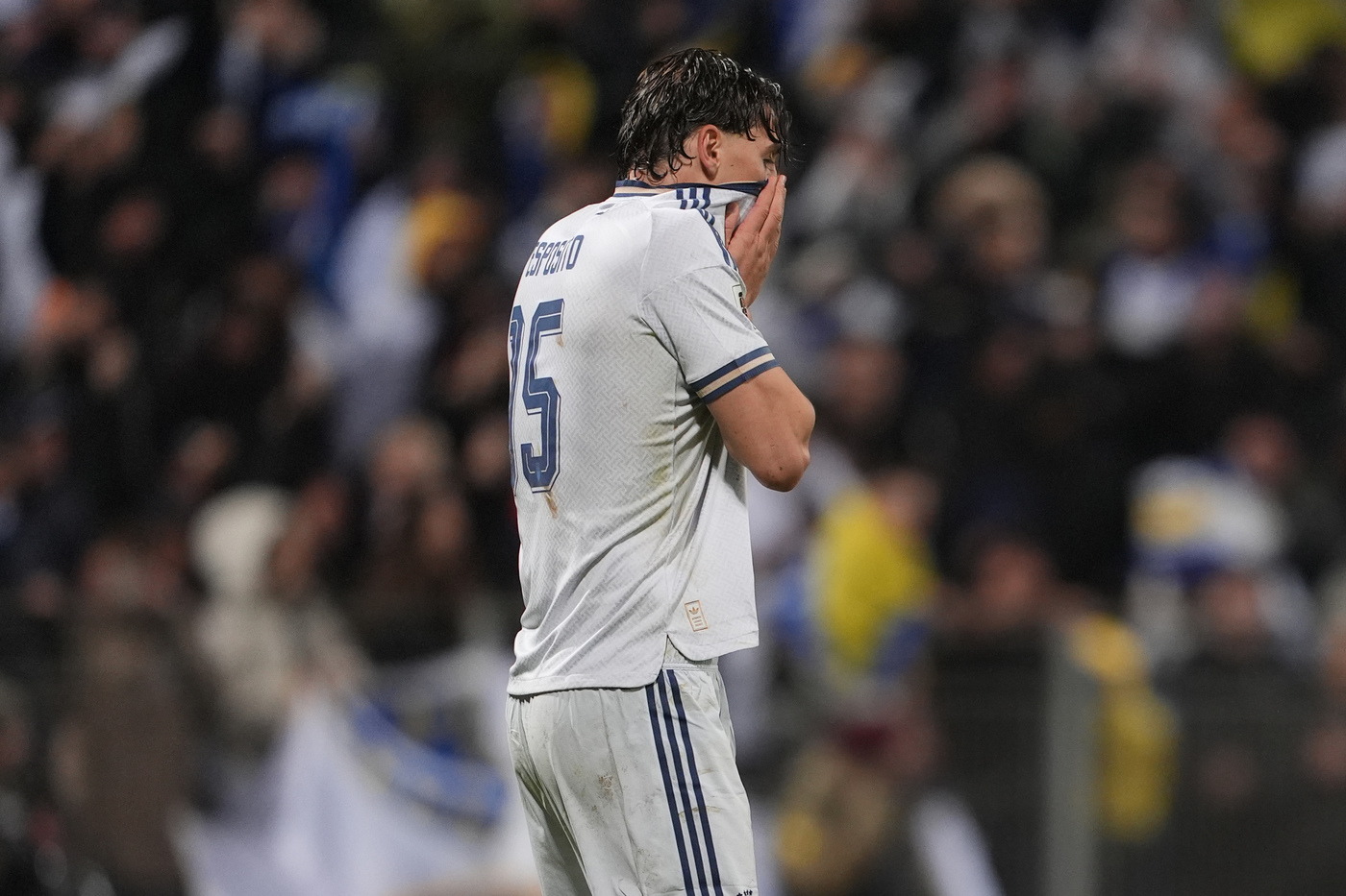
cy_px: 448
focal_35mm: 400
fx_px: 14953
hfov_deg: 5.2
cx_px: 673
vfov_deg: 3.4
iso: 2500
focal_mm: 400
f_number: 2.8
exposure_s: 1/1600
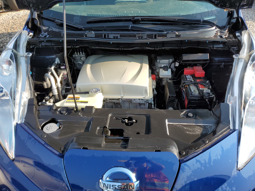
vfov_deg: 53.1
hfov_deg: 67.3
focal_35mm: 26
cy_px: 96
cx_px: 128
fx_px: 192
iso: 50
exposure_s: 1/909
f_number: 1.5
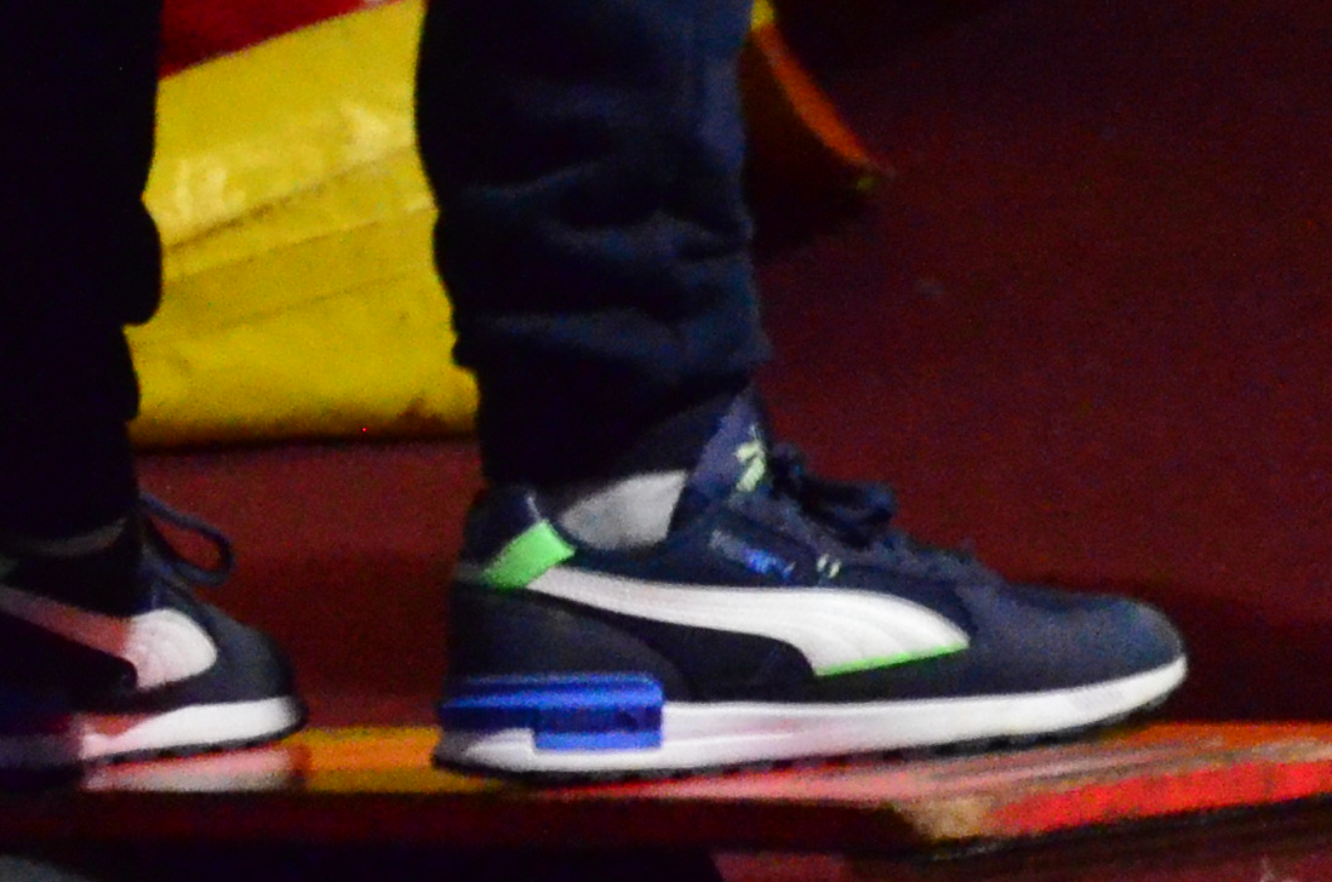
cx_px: -822
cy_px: 584
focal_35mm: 706
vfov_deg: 1.9
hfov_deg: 2.9
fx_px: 26078
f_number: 5.6
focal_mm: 105
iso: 6400
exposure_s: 1/50
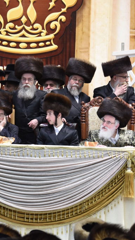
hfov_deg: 5.9
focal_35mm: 205
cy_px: 120
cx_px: -29
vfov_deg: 10.5
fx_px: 1303
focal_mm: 130
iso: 2000
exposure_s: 1/125
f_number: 5.6
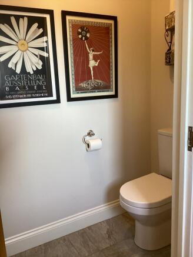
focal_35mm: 31
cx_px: 96
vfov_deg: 58.3
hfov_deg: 45.5
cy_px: 128
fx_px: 230
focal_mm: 3.3
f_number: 2.4
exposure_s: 1/50
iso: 160
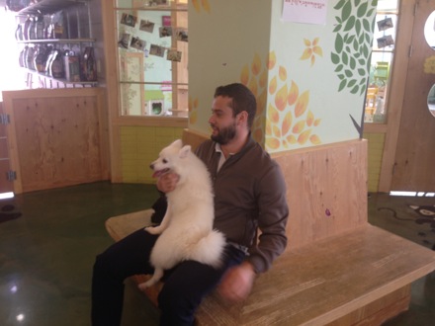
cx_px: 218
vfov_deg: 42.9
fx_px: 415
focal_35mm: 33
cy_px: 163
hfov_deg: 55.4
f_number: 2.4
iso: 50
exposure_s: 1/20
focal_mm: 4.12
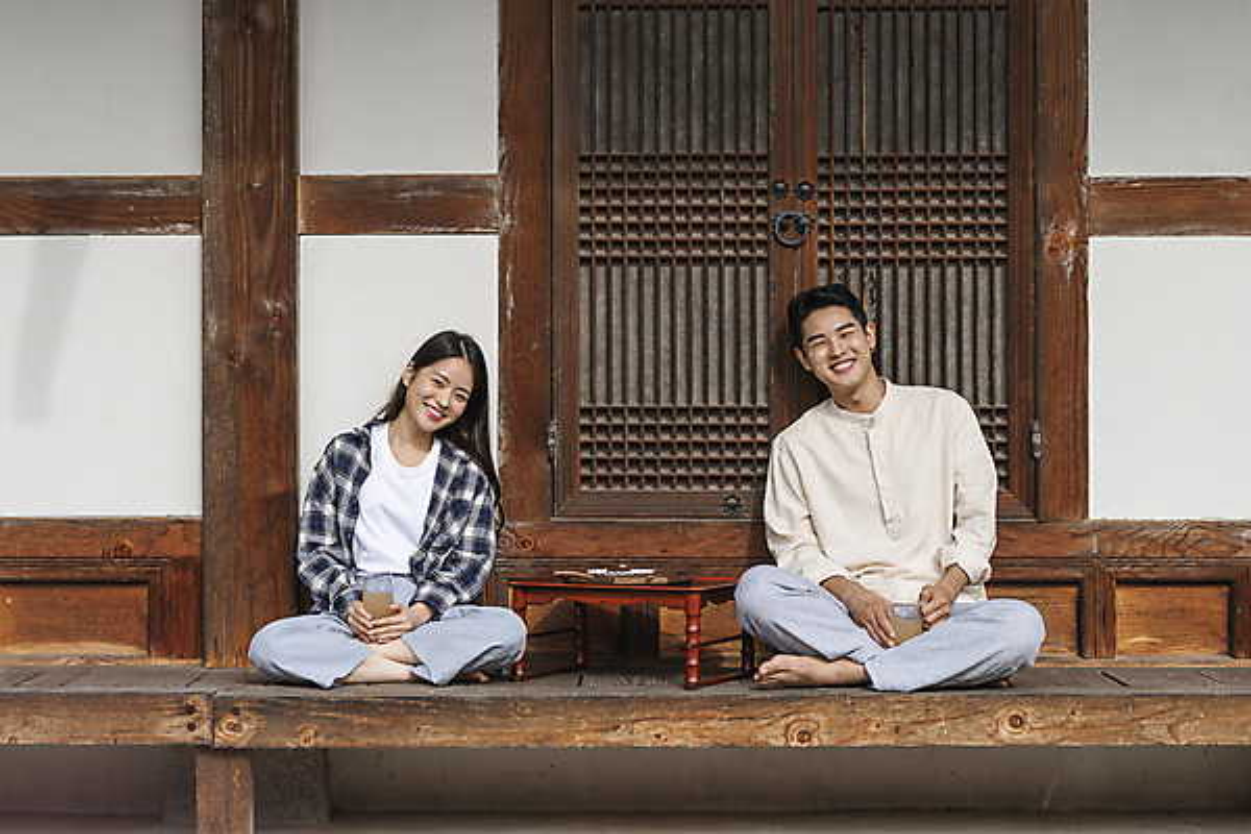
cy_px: 417
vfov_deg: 16.1
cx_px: 626
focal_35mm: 85
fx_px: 2954
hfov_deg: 23.9
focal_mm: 85
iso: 125
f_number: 3.5
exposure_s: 1/800
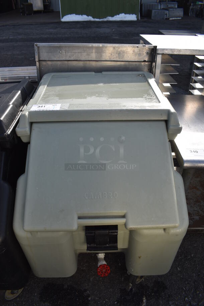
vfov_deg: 67.3
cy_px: 153
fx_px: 229
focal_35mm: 27
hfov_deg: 48.0
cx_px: 102
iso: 200
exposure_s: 1/640
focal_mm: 18
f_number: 8
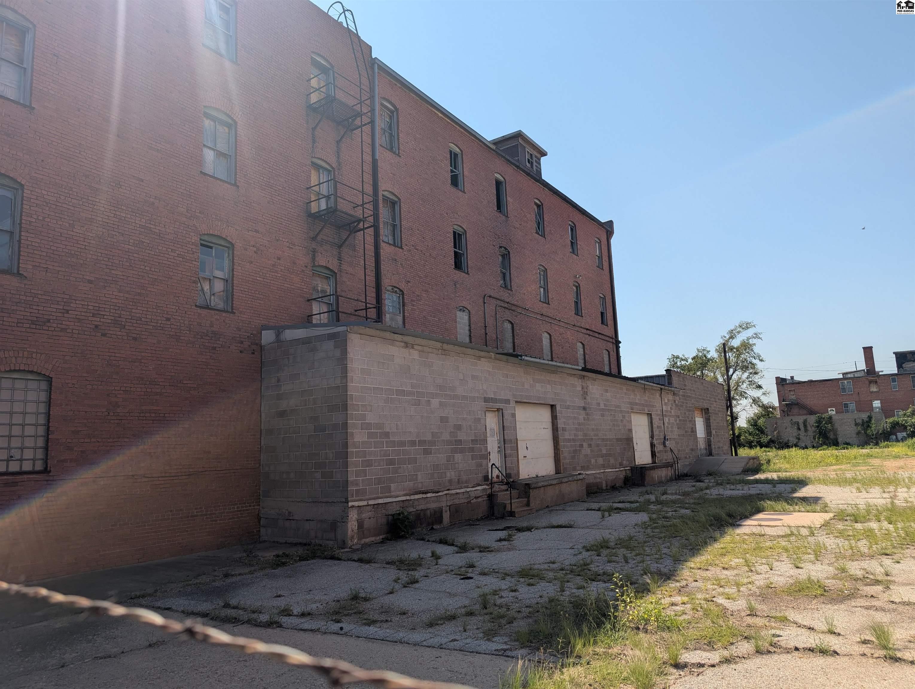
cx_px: 458
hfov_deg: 71.5
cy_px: 344
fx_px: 635
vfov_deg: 56.9
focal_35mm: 24
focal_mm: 6.9
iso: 22
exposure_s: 1/1095
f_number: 1.68
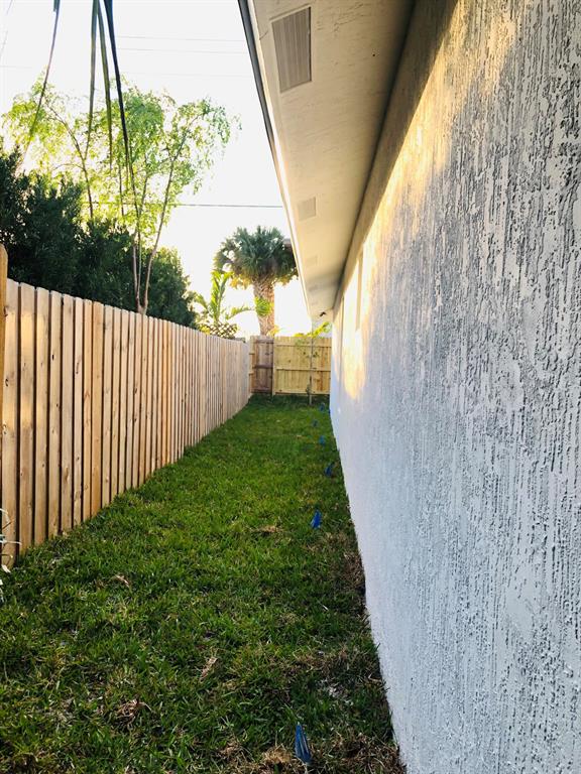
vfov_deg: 63.4
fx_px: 627
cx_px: 290
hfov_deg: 49.7
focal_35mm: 28
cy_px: 387
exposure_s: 1/120
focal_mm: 3.99
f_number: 1.8
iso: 50
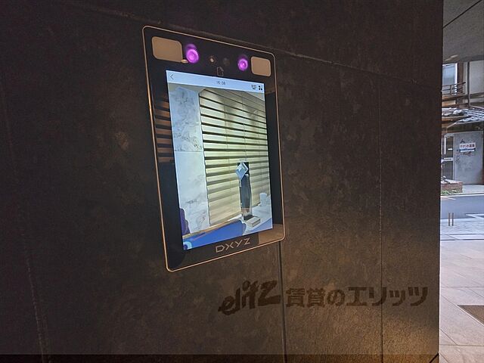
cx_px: 242
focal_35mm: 13
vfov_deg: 89.9
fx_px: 182
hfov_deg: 106.2
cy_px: 182
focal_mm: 2.2
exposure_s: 1/60
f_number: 2.2
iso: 640
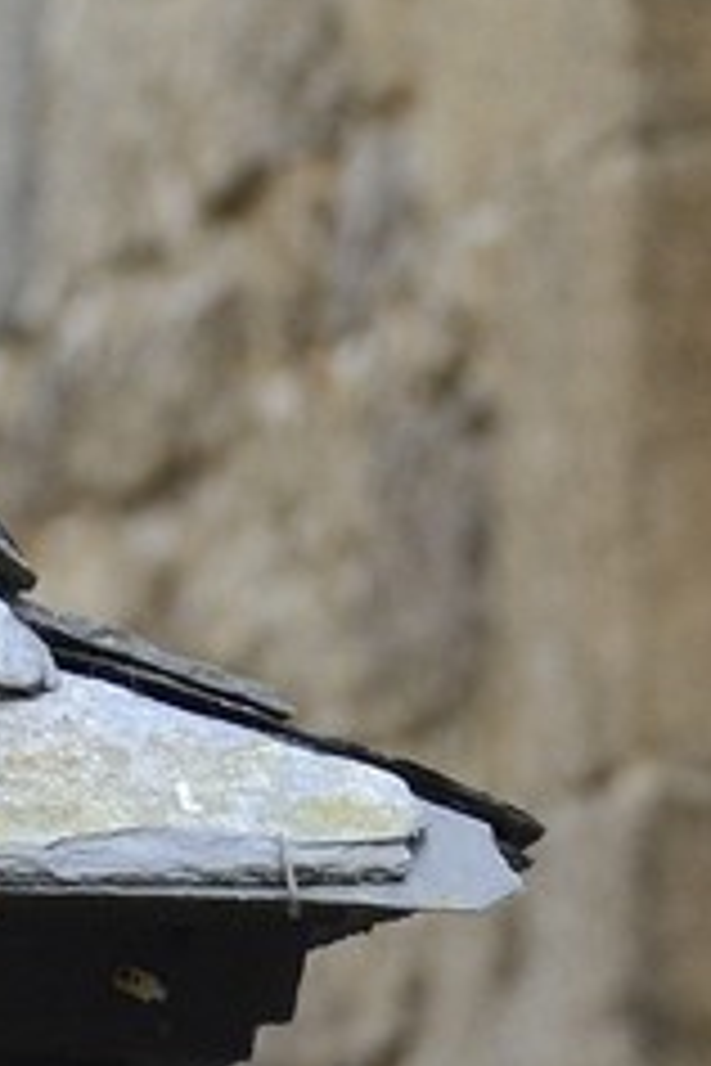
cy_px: -1984
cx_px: -619
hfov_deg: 1.0
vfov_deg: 1.5
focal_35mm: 1349
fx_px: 39961
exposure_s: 1/200
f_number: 6.3
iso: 400
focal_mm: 200
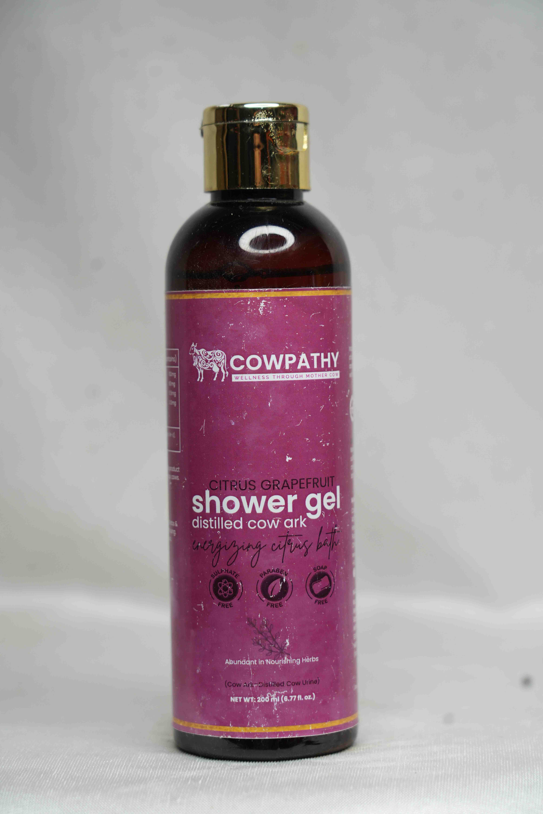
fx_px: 2375
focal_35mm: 105
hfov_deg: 13.0
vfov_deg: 19.5
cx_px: 272
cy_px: 407
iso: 250
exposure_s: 1/60
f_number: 5.6
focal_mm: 105
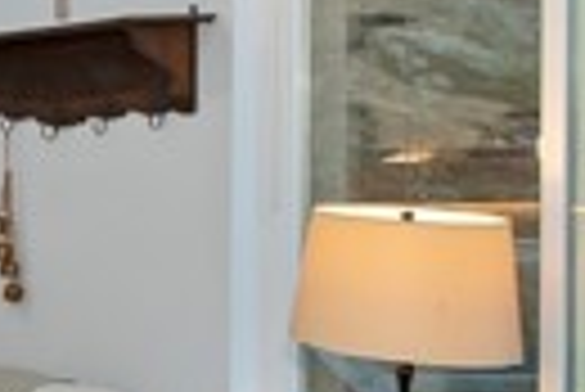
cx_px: -792
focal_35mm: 74
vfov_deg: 18.4
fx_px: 1204
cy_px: 151
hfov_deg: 15.5
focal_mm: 10
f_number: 8
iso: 400
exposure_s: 1/30
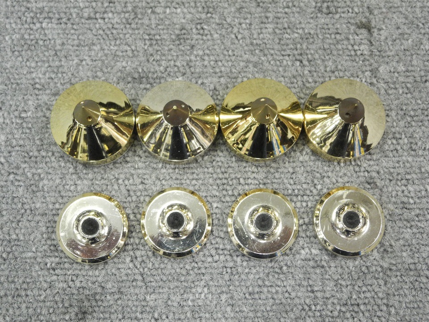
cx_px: 214
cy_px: 161
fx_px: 620
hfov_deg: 38.2
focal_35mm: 50
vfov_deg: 29.1
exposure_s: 1/30.8
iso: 400
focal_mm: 10.7
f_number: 3.5
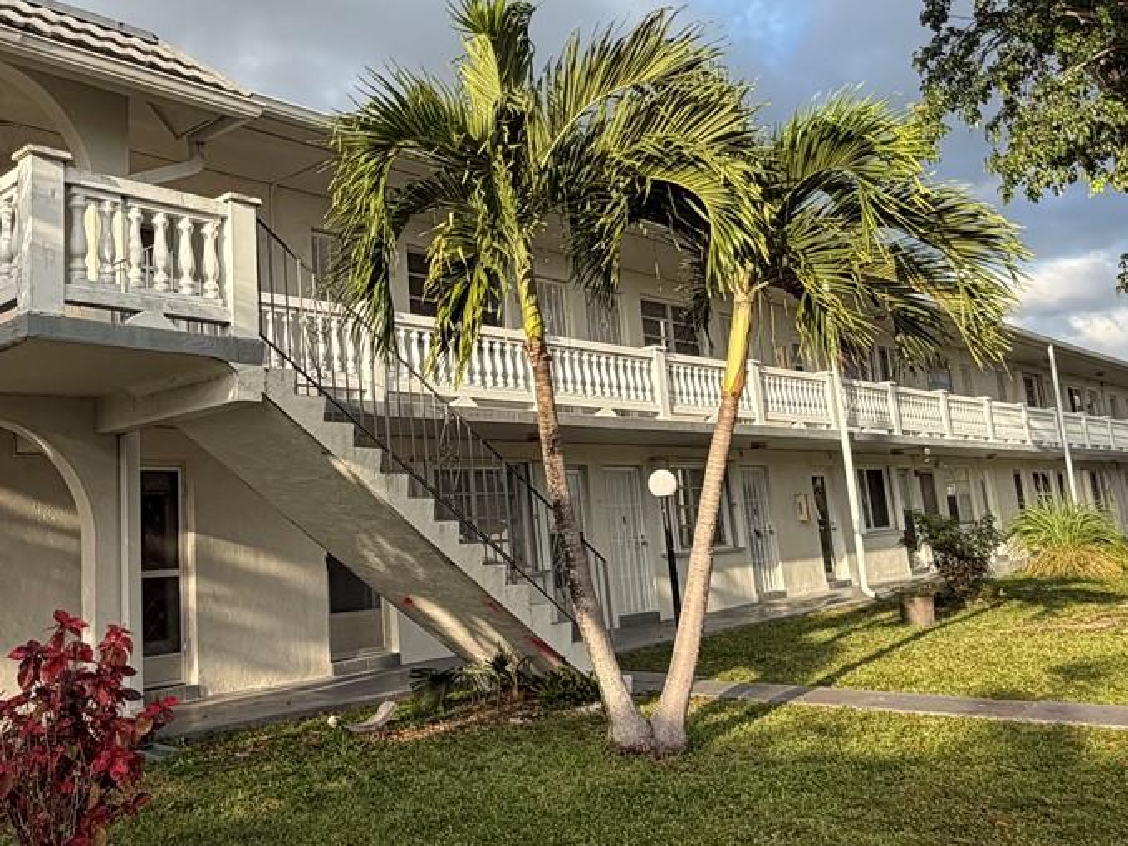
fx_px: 1075
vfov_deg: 42.7
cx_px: 399
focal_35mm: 33
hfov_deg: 54.5
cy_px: 332
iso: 40
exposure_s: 1/770
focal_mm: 2.22
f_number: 2.2
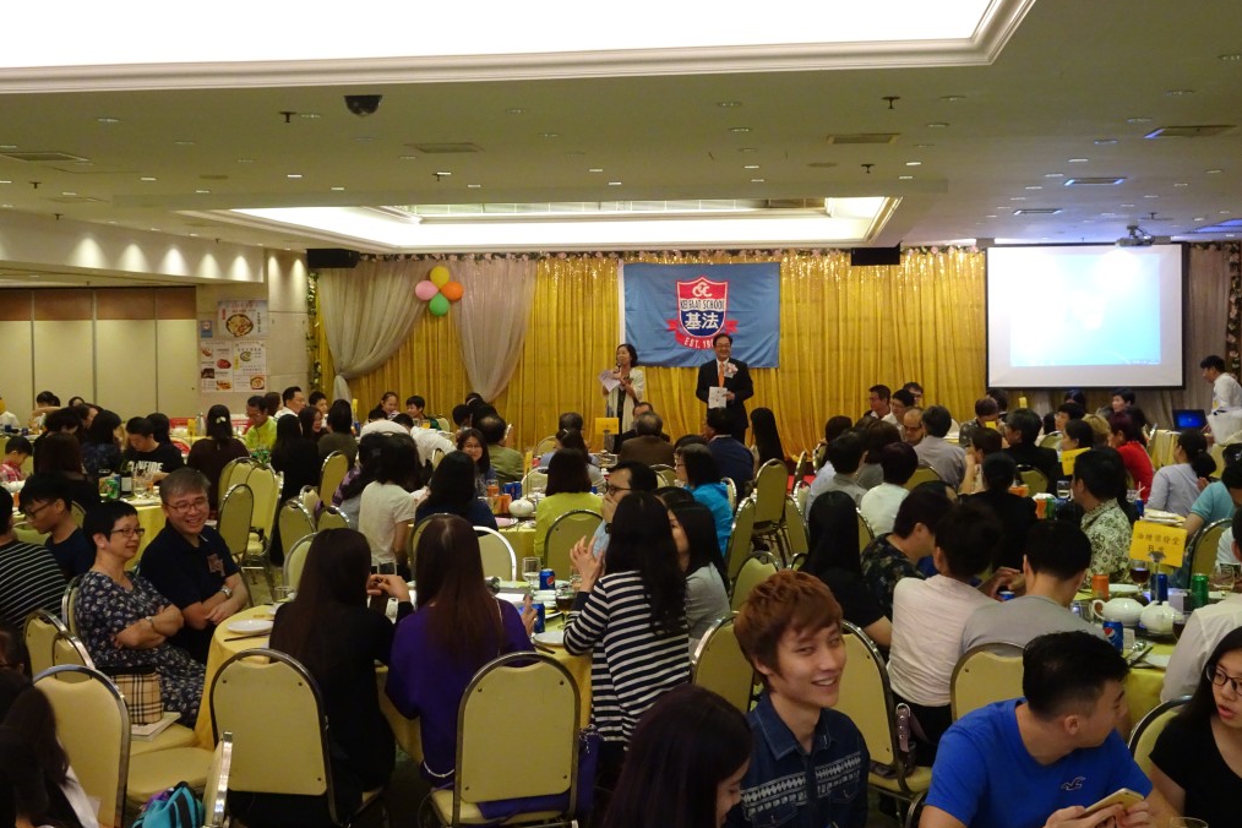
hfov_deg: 46.4
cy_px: 380
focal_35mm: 42
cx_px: 623
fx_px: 1449
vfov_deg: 31.9
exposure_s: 1/40
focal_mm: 6.8
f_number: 4
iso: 640
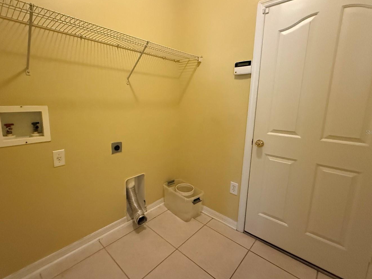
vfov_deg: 74.7
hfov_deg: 90.7
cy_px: 132
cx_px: 167
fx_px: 183
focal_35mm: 17
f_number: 2.2
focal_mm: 2.22
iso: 1000
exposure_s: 1/60
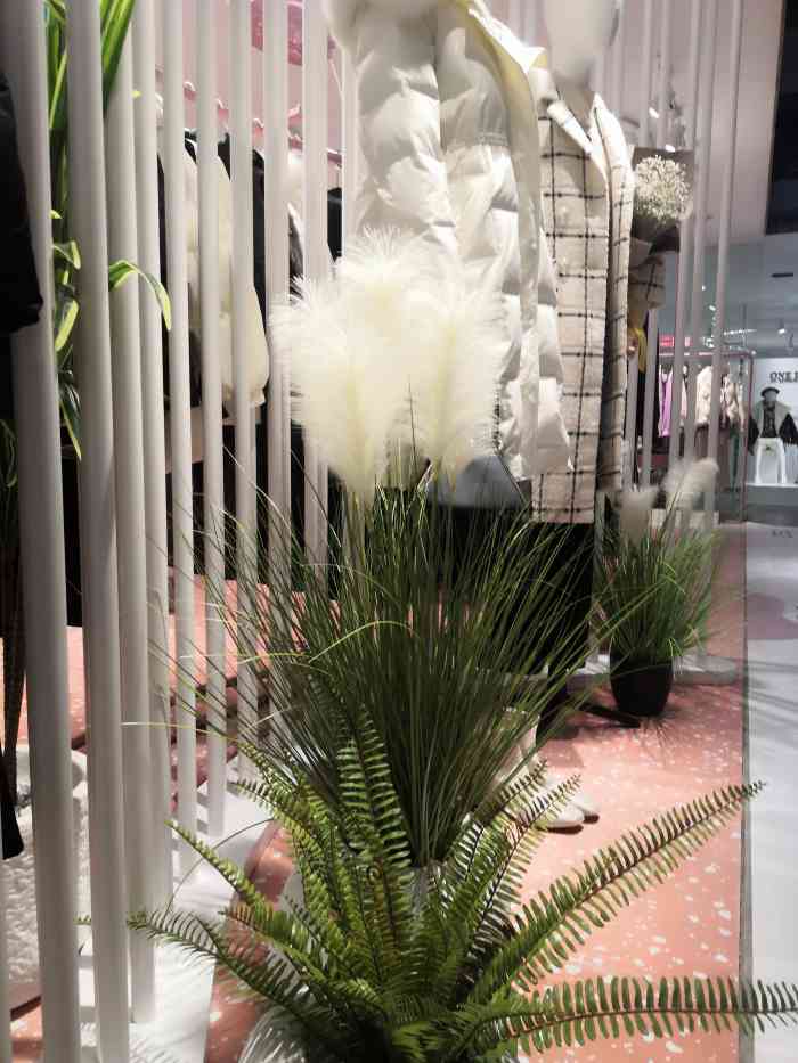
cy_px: 532
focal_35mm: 27
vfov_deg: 65.3
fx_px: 830
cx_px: 399
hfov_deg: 51.4
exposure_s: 1/100
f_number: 2.2
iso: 80
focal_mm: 3.81
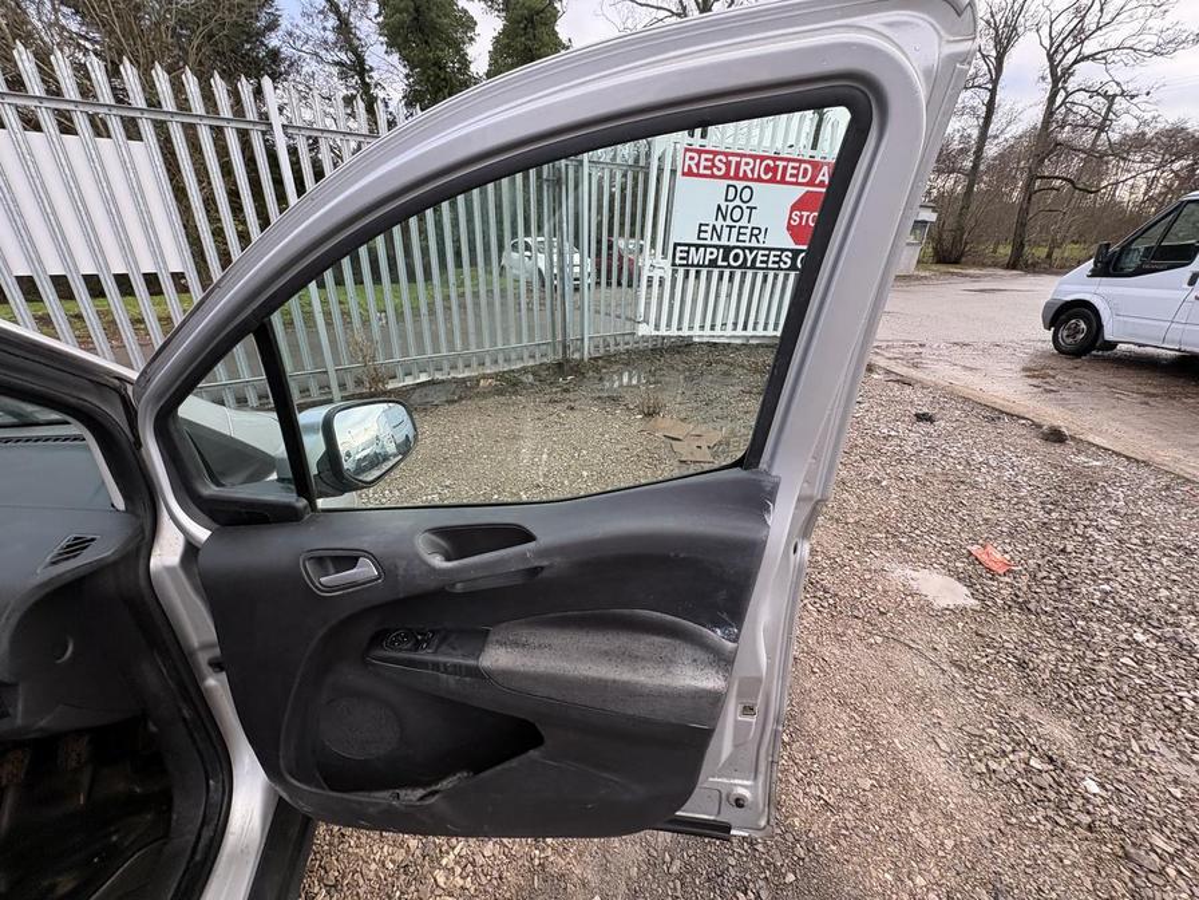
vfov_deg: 85.7
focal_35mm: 14
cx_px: 600
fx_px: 485
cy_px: 450
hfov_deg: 102.1
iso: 64
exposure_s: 1/99
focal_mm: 2.22
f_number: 2.2
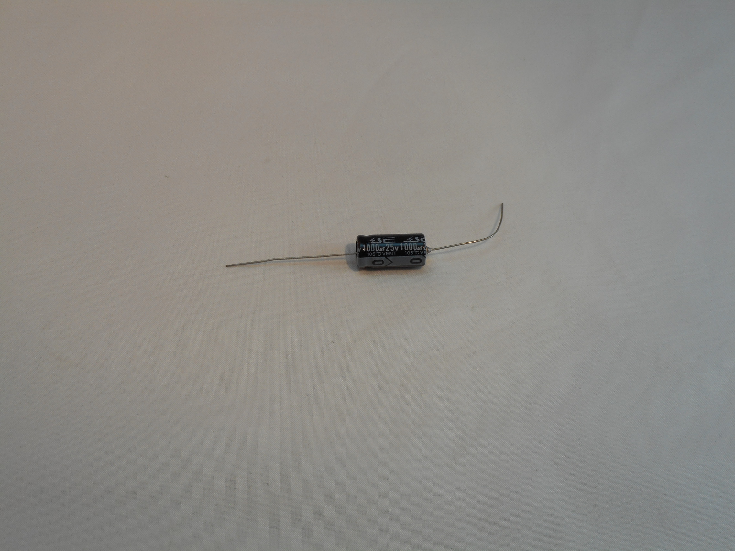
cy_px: 276
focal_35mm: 59
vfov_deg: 24.8
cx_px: 368
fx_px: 1253
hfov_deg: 32.7
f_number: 5.1
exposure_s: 1/30
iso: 80
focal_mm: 10.5
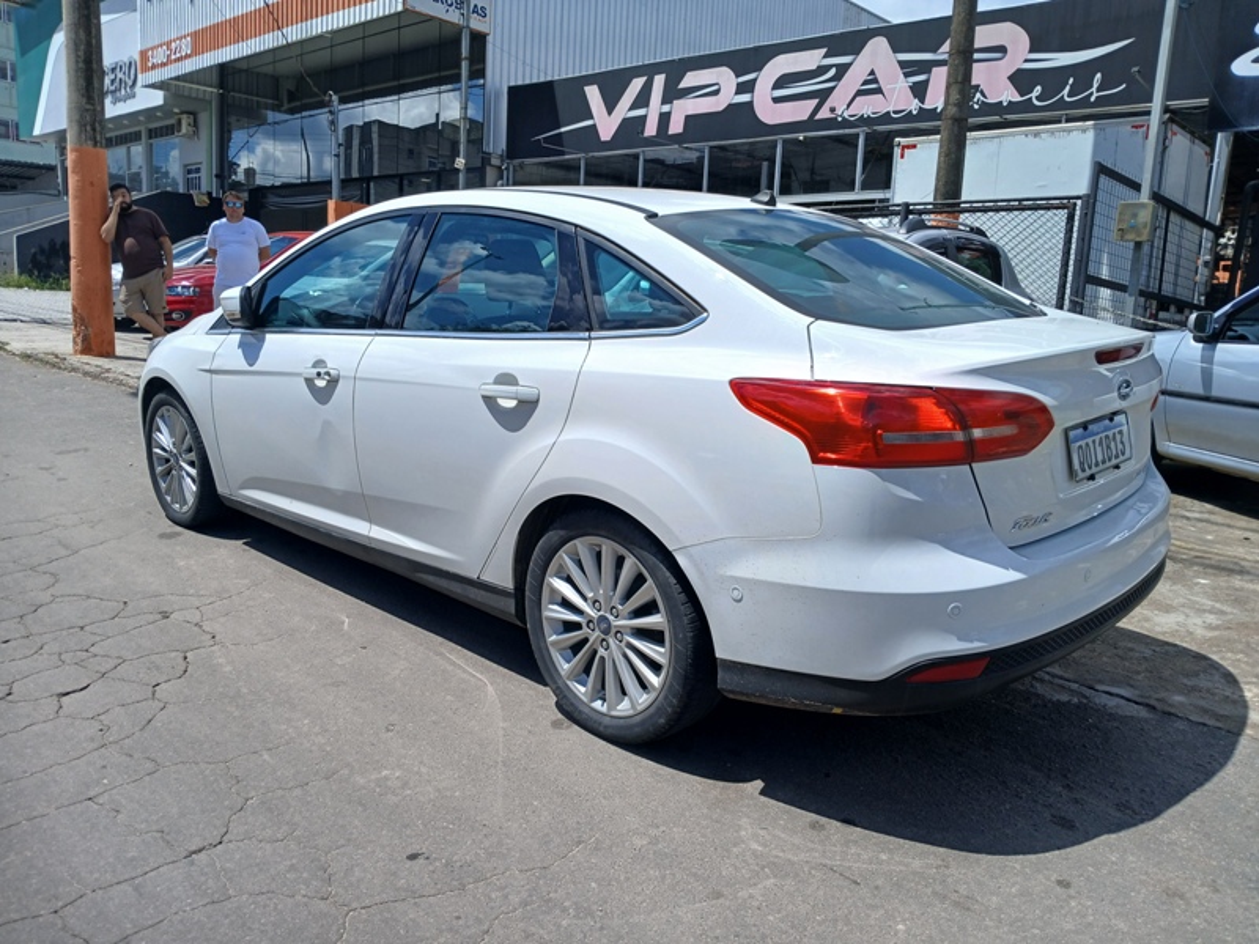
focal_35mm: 26
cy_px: 472
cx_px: 630
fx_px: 946
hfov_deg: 67.3
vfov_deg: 53.1
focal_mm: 3.98
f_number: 1.8
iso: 20
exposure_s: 1/1127
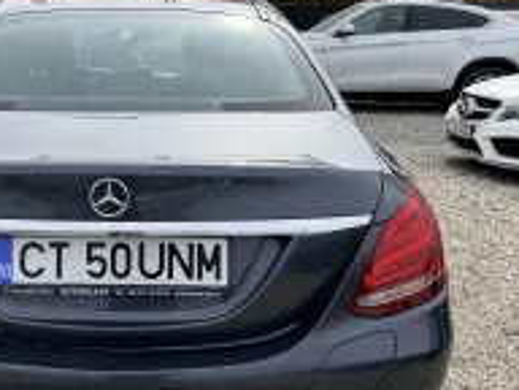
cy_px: 173
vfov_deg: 32.2
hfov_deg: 40.8
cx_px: 127
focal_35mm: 45
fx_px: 675
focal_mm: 6.76
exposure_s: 1/4167
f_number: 1.78
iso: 80
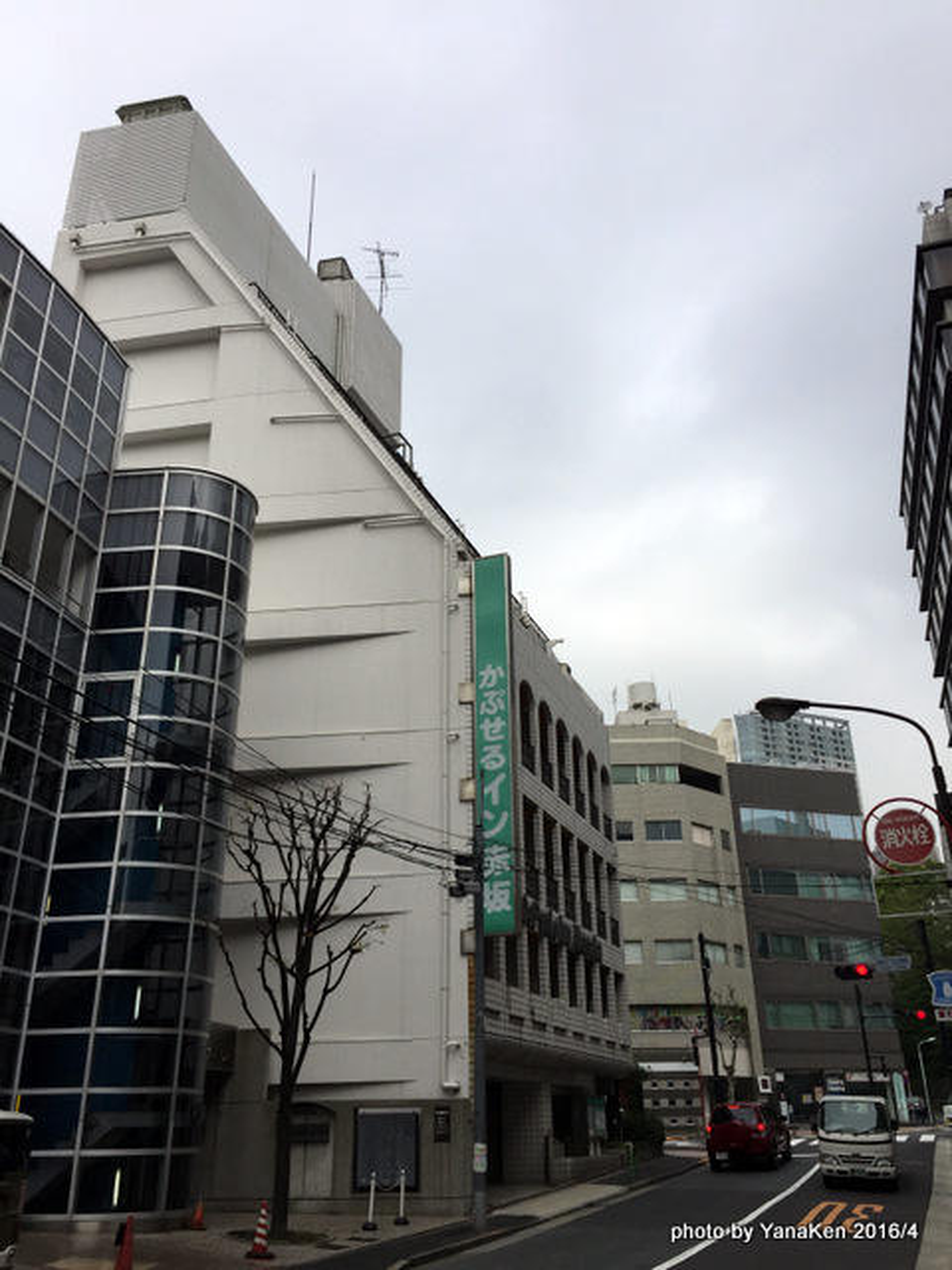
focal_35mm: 29
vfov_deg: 61.7
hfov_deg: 48.2
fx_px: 1063
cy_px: 635
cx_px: 476
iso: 32
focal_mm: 4.2
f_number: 2.2
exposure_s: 1/1582
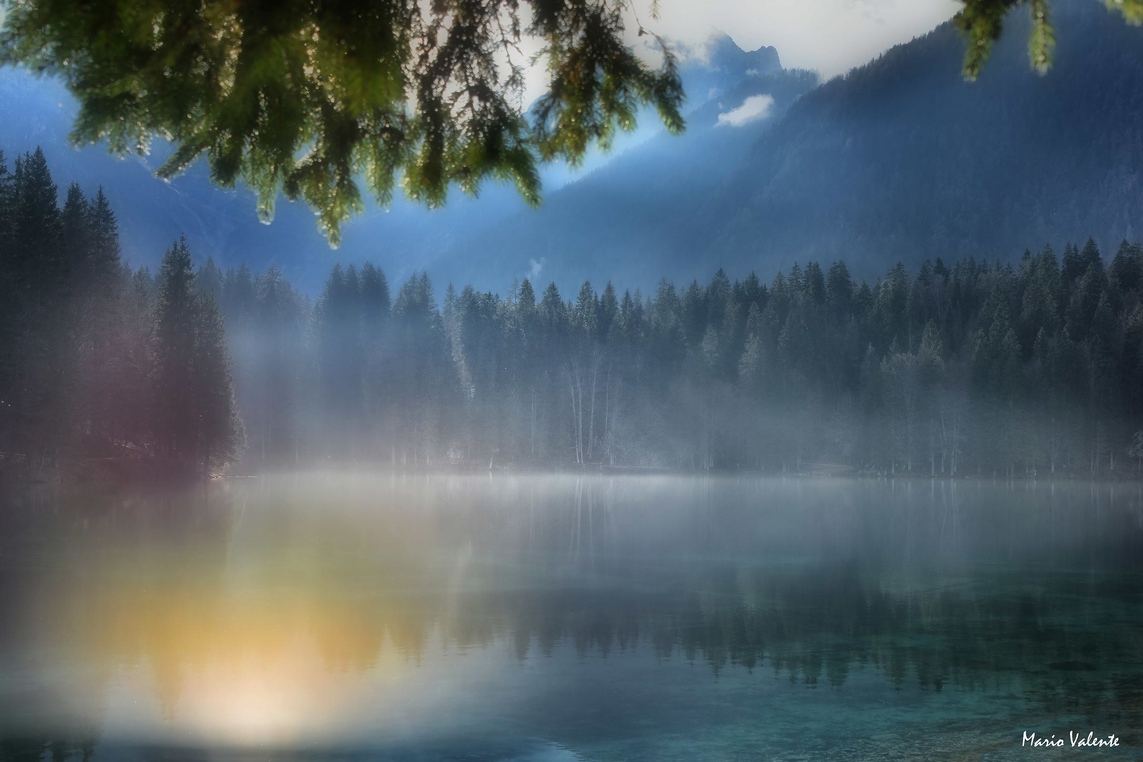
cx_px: 572
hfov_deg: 43.6
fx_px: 1429
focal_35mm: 45
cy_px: 381
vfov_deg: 29.9
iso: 200
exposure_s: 1/250
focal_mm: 45
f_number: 10
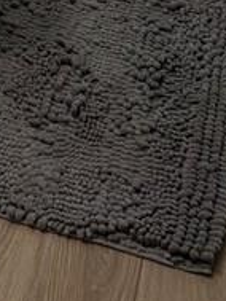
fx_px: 1322
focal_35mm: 152
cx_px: -193
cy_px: -581
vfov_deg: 10.0
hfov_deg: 9.3
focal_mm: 6.76
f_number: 1.78
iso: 200
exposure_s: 1/229
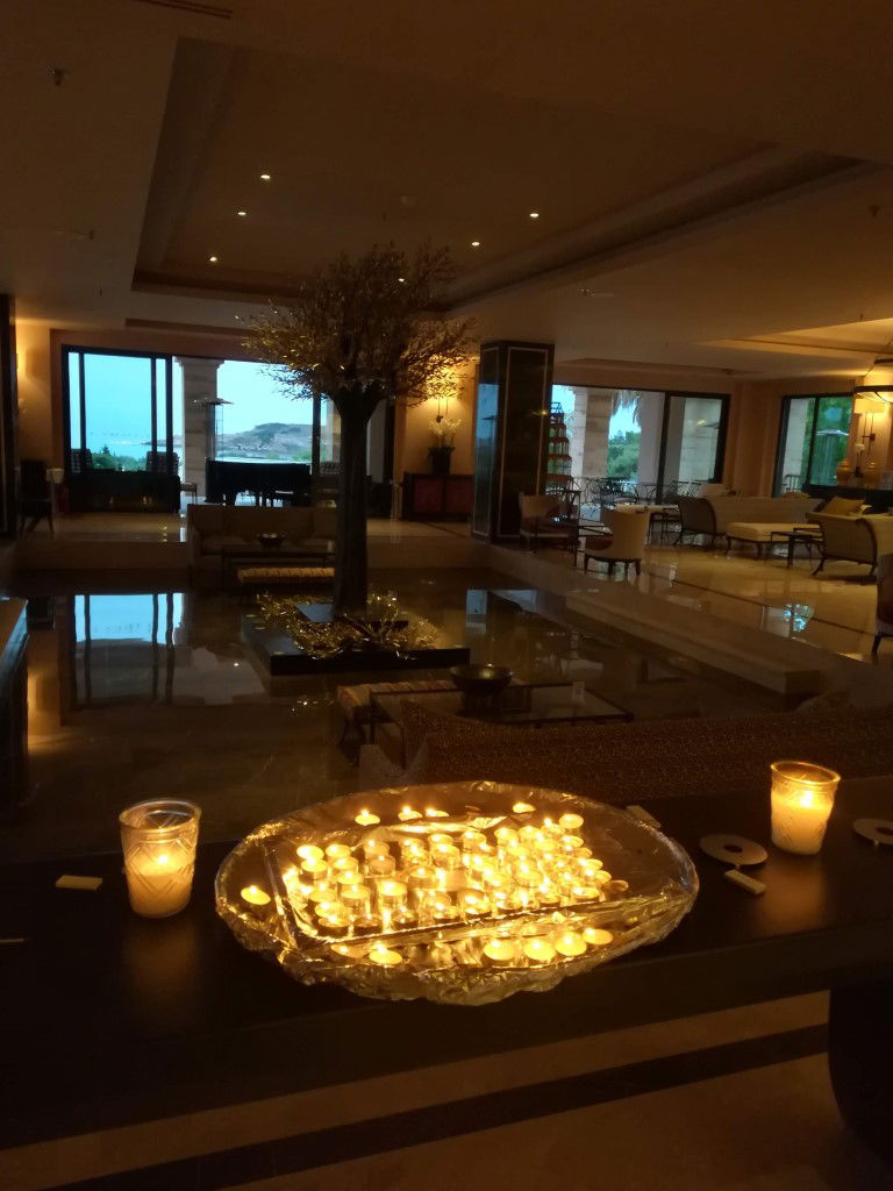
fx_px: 894
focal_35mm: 26
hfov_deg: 53.1
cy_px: 596
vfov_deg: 67.3
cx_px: 446
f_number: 2.2
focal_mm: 3.83
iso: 400
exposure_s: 1/33.3
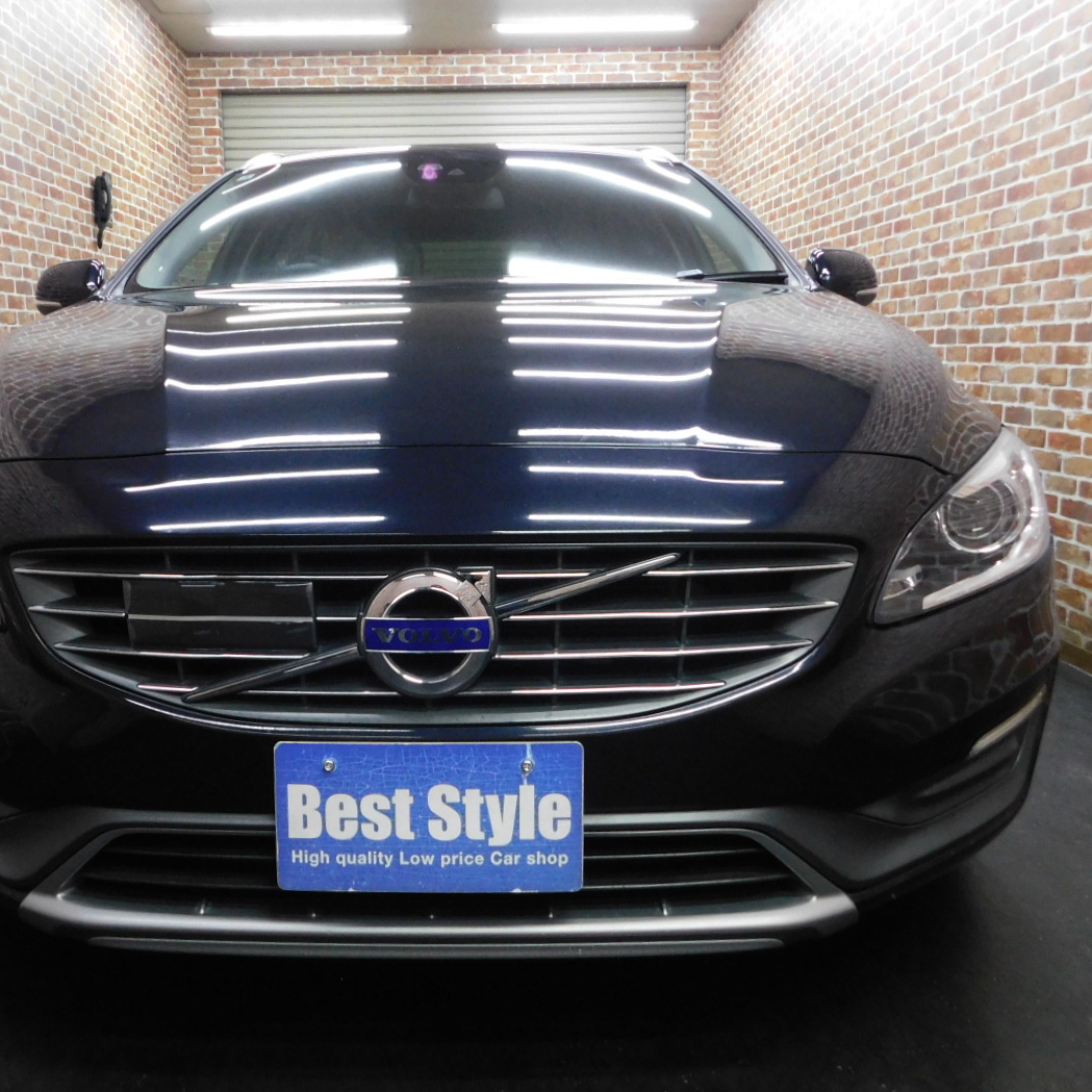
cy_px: 561
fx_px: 1106
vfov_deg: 52.5
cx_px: 439
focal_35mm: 31
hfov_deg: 52.2
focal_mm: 4
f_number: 3
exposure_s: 1/30
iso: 400
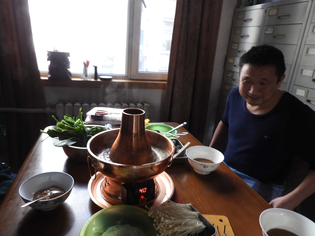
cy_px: 118
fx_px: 218
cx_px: 158
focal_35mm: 24
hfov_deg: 71.6
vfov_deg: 56.8
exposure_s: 1/30
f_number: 3.3
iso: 125
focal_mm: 4.3
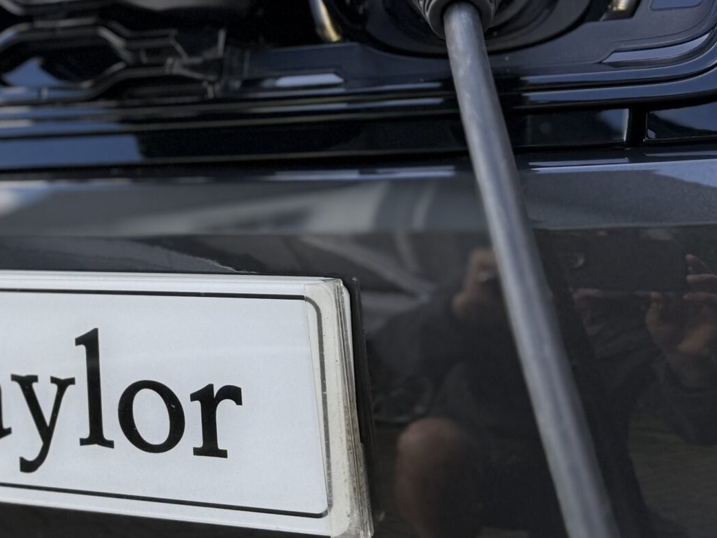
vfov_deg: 24.1
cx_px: 70
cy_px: 56
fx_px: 1222
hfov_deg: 31.2
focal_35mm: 59
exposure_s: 1/849
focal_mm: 6.76
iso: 100
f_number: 1.78
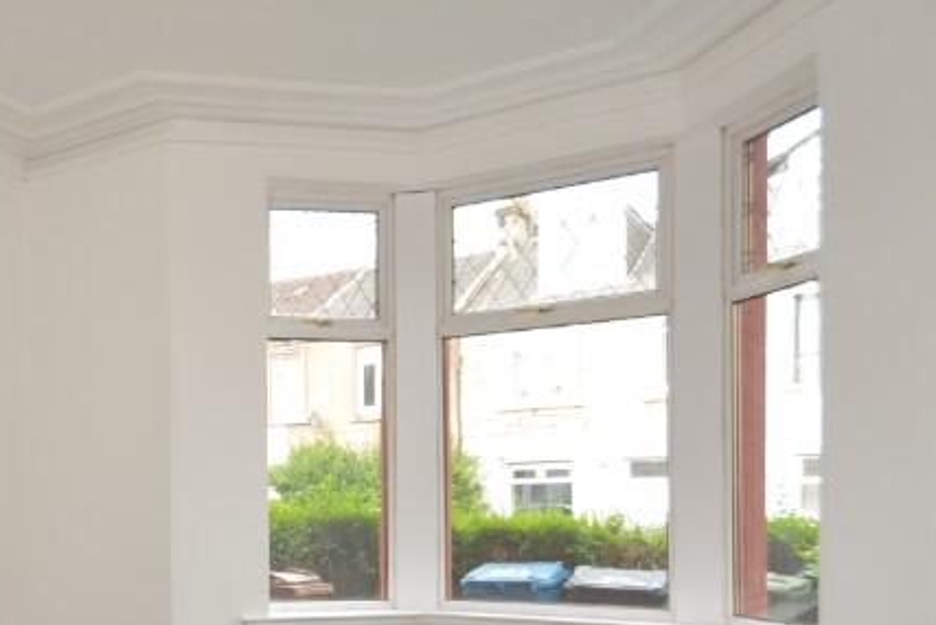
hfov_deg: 49.2
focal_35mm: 36
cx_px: 153
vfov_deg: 35.9
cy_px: 487
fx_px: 936
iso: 200
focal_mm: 10
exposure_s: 1/100
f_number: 5
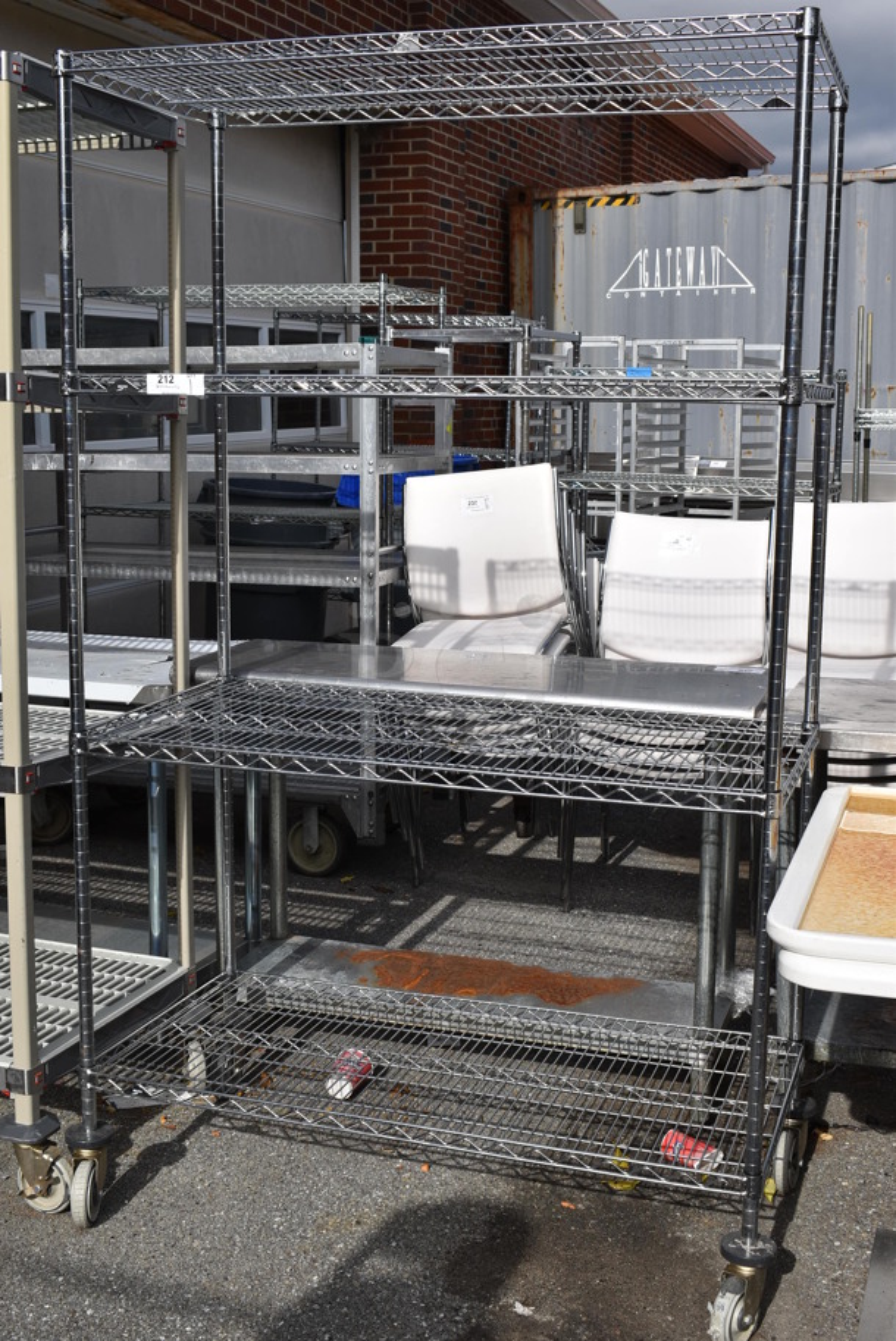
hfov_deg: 30.9
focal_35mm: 44
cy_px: 670
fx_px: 1621
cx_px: 448
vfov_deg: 44.9
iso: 100
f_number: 9
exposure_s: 1/320
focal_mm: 29
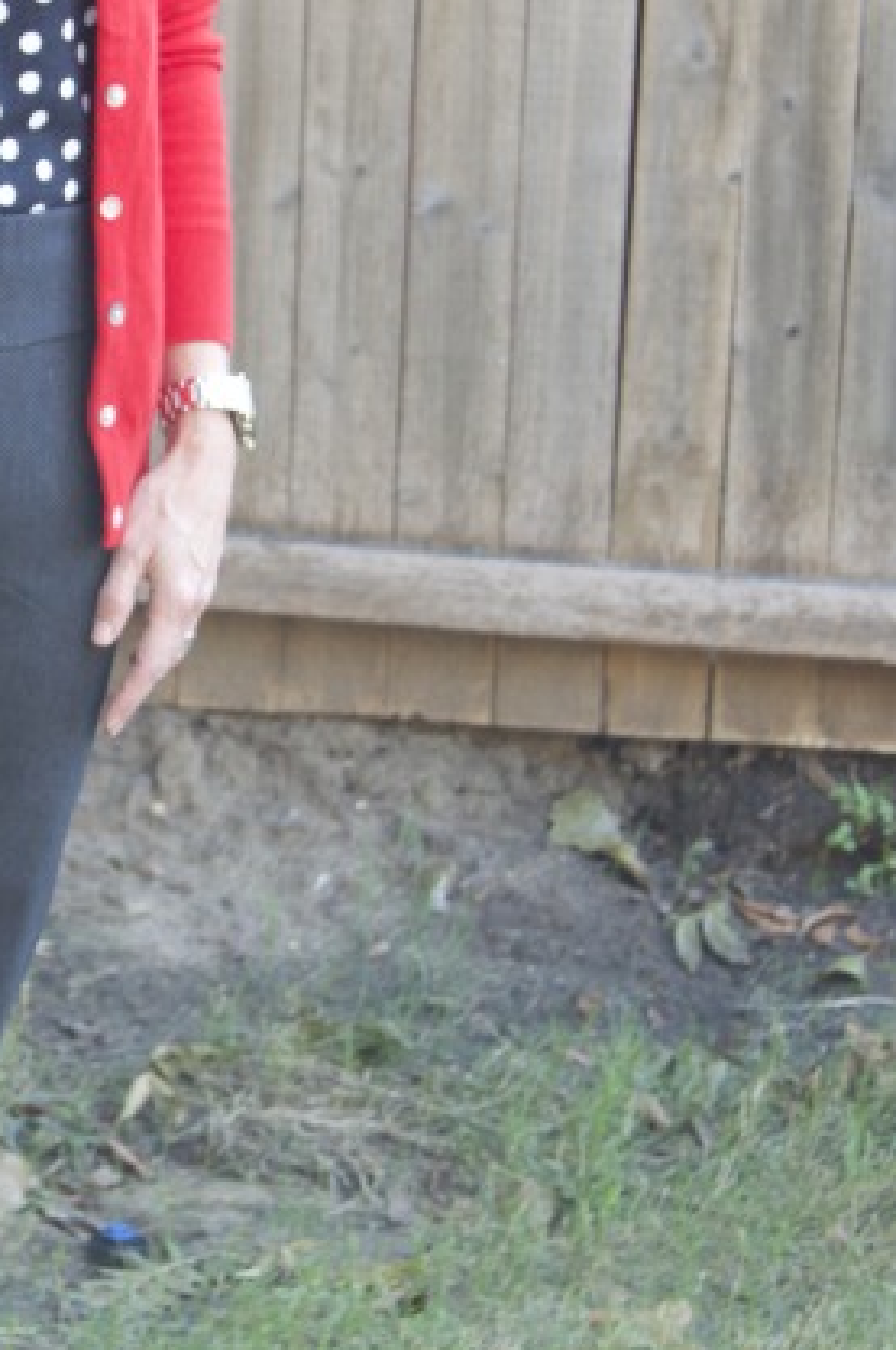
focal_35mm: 140
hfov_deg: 9.7
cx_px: -123
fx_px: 5239
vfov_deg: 14.6
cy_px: 411
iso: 400
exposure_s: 1/60
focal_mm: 38
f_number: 4.8
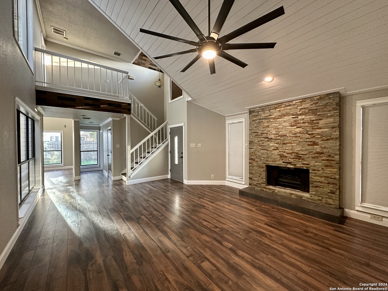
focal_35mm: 14
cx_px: 194
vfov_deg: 85.7
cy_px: 146
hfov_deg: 102.1
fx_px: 157
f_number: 2.2
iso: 400
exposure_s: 1/60
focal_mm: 2.22
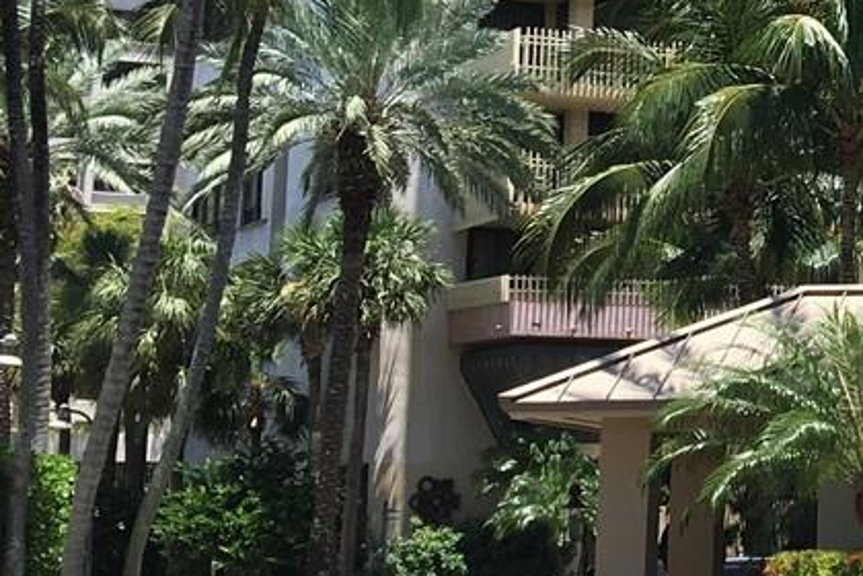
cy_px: -23
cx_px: 1264
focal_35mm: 115
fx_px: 2757
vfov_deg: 11.8
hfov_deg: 16.4
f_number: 2.2
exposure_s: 1/927
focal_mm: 4.15
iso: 25
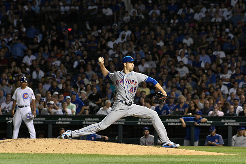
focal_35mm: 300
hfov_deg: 6.9
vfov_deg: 4.6
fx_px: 2050
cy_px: 82
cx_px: 123
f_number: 5.6
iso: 10000
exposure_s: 1/1250
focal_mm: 200
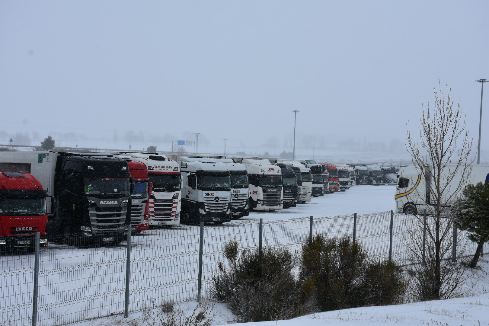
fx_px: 856
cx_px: 244
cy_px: 163
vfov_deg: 21.6
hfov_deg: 31.9
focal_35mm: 63
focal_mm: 42
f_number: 10
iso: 200
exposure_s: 1/250
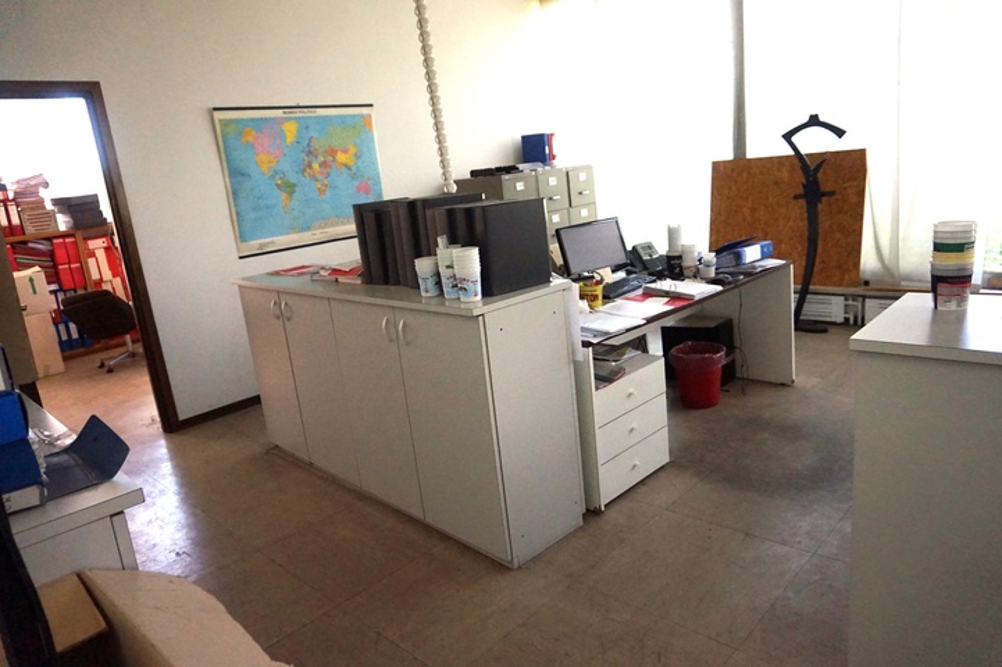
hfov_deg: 73.8
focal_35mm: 24
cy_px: 334
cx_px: 501
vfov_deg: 53.1
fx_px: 668
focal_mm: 16
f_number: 3.5
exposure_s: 1/160
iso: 2500
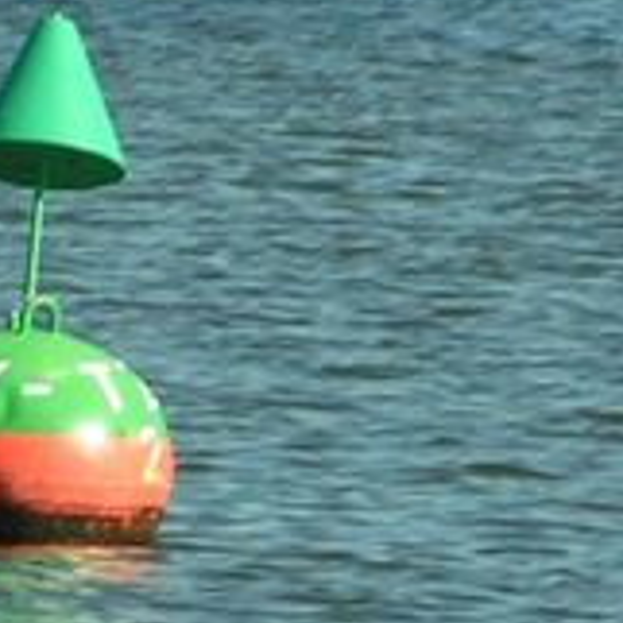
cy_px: 8
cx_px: 41
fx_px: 14294
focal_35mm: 702
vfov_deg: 2.5
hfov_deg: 2.5
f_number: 5
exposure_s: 1/400
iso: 50
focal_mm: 39.6
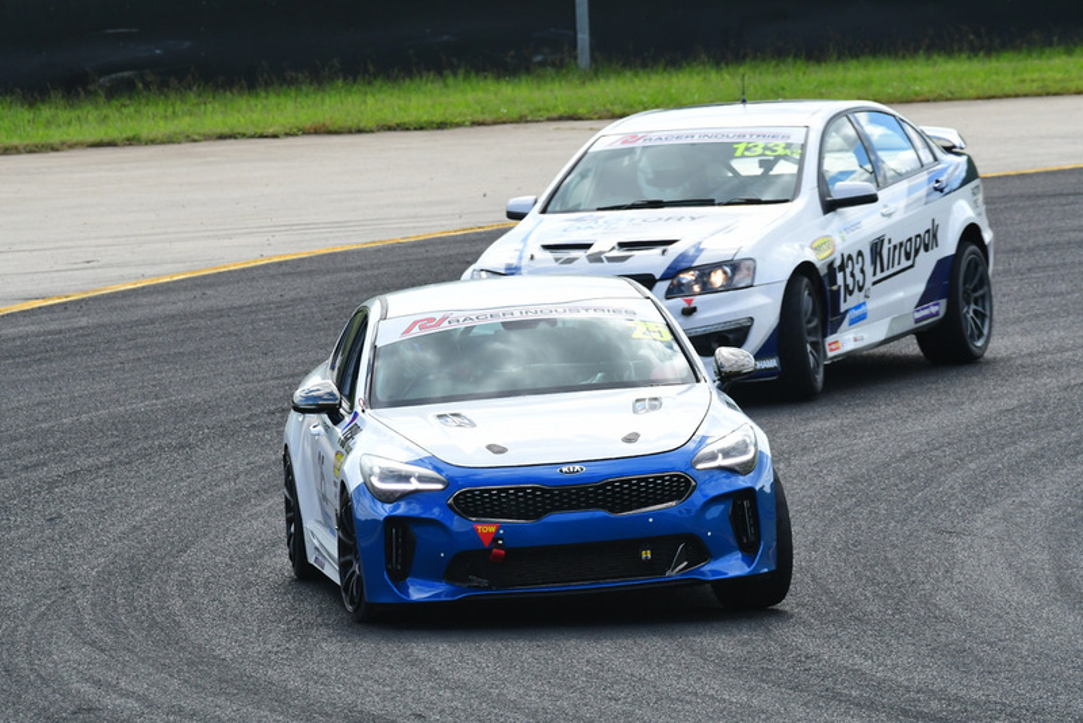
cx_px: 542
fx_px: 15347
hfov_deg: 4.0
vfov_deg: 2.7
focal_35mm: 510
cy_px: 362
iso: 800
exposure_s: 1/640
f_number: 10
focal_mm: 340
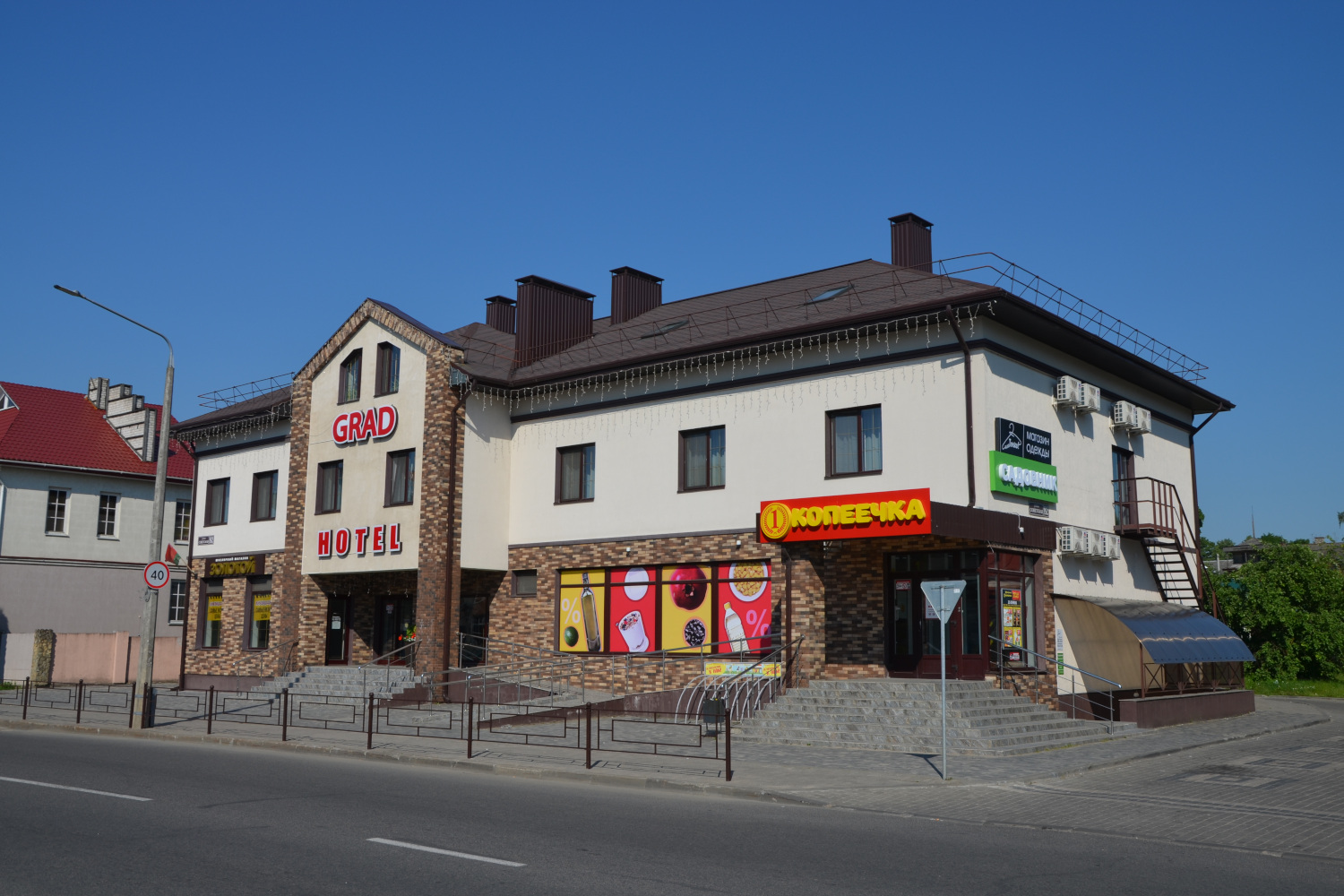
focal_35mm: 33
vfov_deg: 40.0
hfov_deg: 57.2
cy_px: 448
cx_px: 672
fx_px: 1232
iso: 100
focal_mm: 22
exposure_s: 1/400
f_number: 9
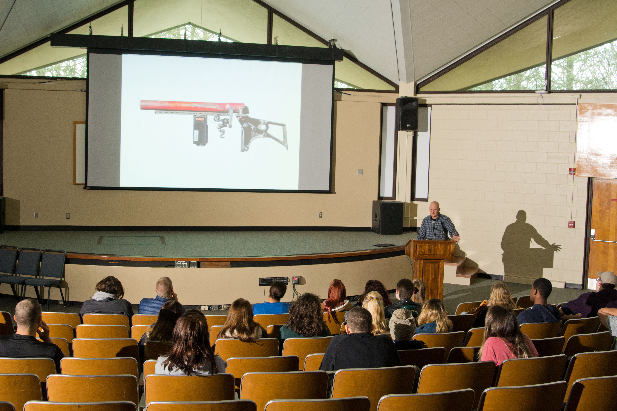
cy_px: 206
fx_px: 720
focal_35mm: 42
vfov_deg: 31.9
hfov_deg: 46.4
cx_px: 308
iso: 800
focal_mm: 28
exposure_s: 1/8
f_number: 6.7
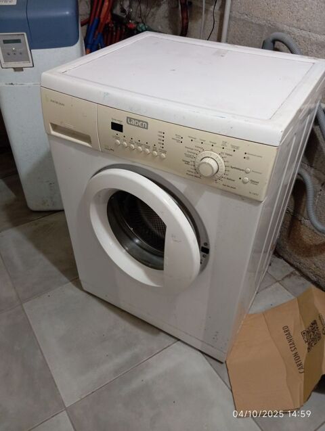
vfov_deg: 63.4
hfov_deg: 49.9
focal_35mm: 28
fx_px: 349
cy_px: 216
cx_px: 162
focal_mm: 4.22
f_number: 1.8
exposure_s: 1/33.3
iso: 437
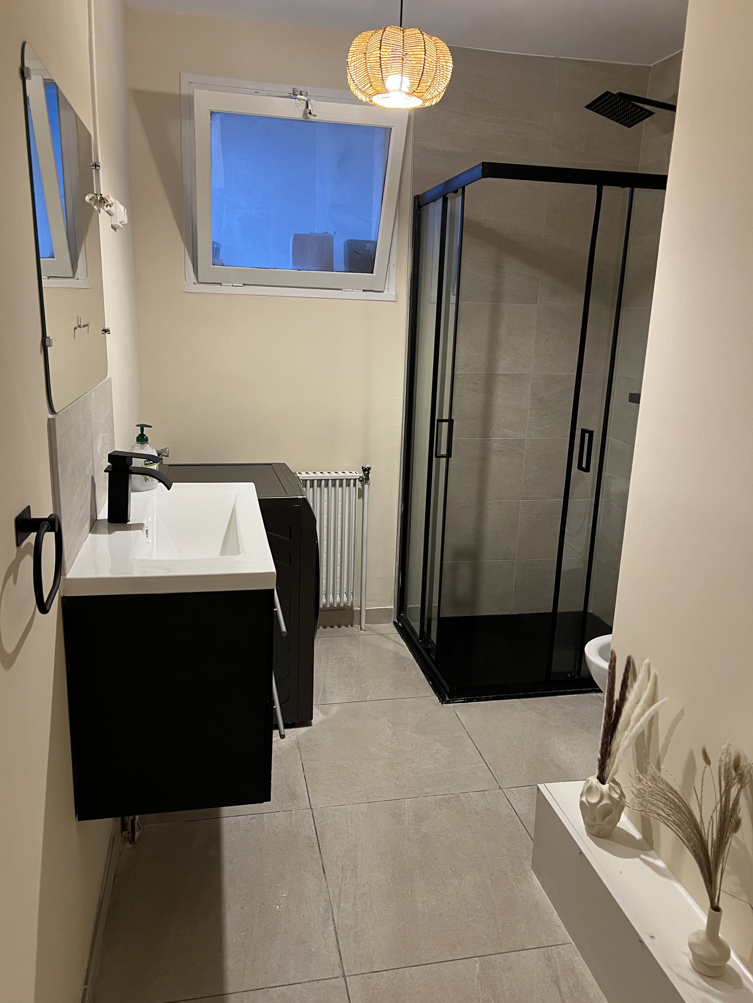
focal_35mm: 26
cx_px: 376
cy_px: 502
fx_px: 754
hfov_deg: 53.1
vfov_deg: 67.3
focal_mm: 5.7
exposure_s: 1/50
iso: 320
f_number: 1.5
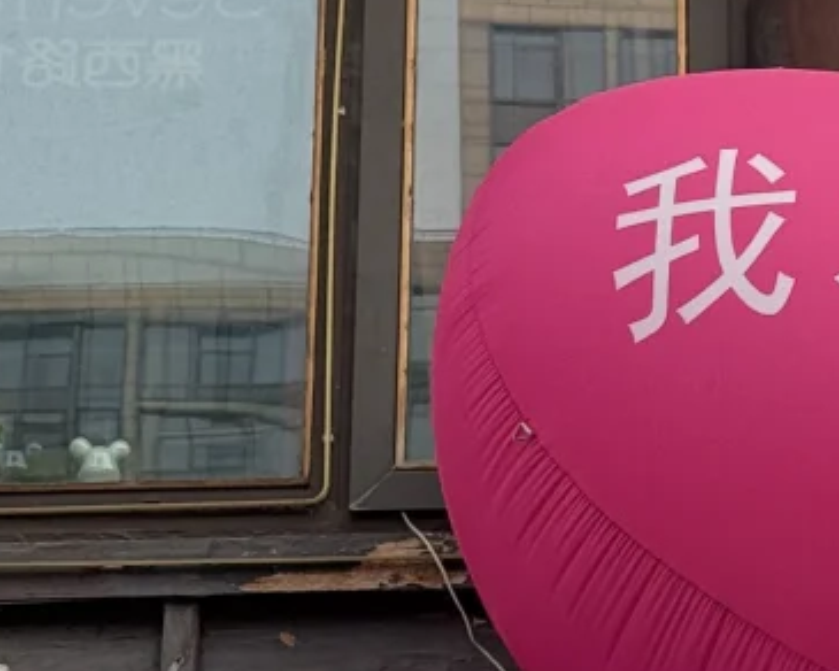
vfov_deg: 8.4
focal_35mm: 185
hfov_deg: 10.2
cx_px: 1060
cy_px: 299
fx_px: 4594
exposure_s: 1/242
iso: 64
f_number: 1.78
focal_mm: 6.76
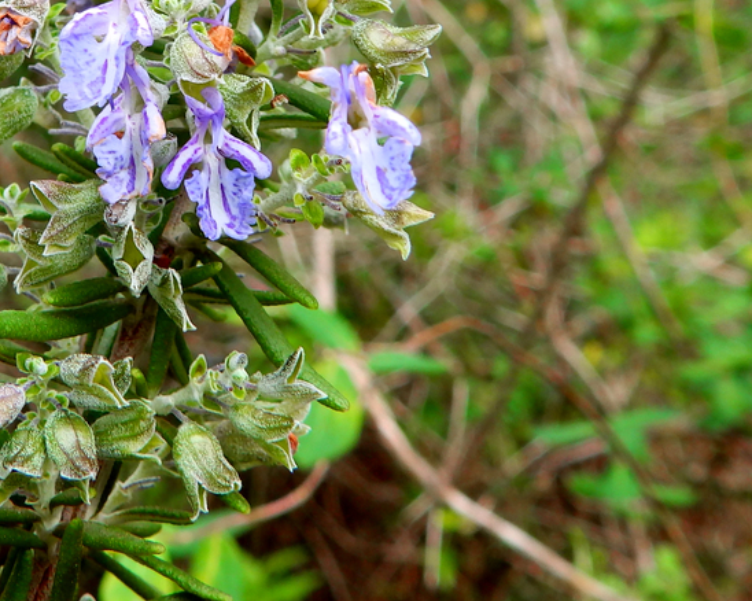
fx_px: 1446
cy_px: 67
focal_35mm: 65
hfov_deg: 28.5
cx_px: 145
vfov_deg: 22.9
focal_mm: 5.7
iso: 80
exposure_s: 1/80
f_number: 3.7
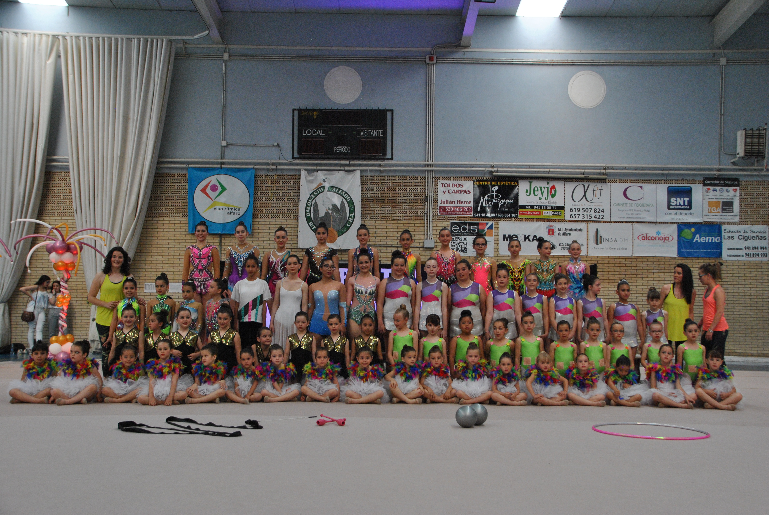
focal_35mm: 44
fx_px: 930
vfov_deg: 30.9
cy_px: 258
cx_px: 384
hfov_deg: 44.9
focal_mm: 29
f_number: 5.6
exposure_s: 1/125
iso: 800
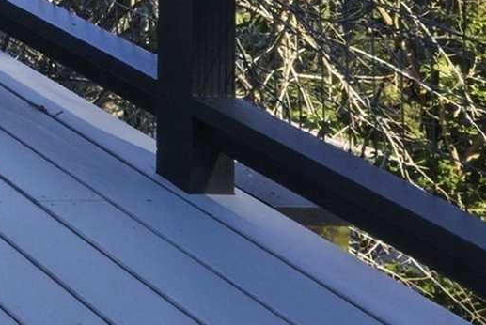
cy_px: -439
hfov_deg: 12.6
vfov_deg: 11.9
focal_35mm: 95
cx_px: -855
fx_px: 1284
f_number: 10
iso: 400
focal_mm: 16
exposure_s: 1/1000
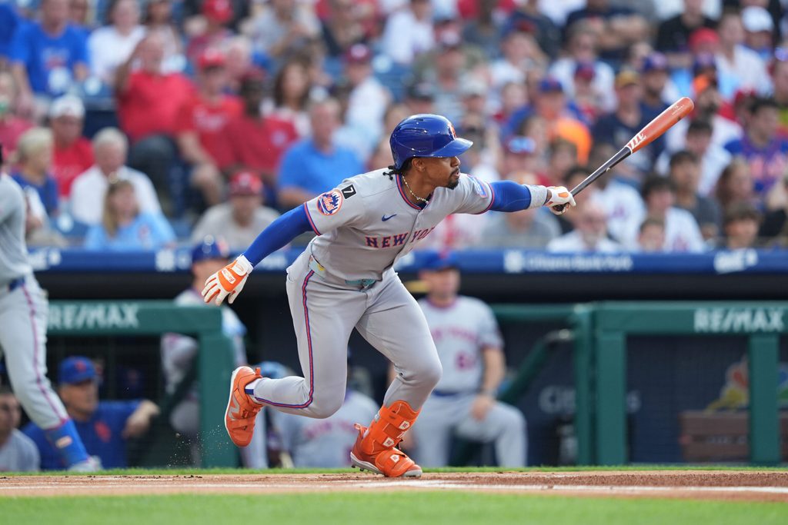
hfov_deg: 5.2
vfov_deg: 3.4
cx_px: 394
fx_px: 8756
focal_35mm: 400
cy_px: 262
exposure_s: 1/2000
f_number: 2.8
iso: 1000
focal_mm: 400
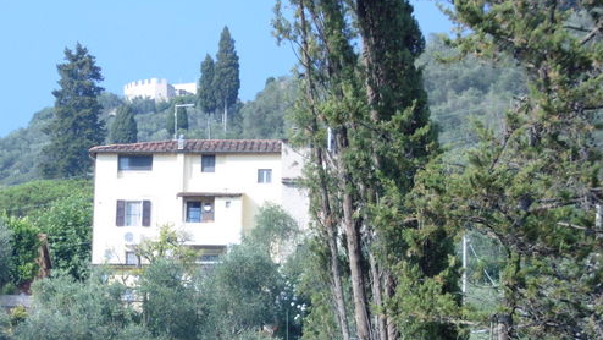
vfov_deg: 4.8
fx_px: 4062
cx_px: 215
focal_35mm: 254
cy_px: 300
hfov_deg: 8.5
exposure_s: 1/500
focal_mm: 26.3
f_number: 5.1
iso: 100
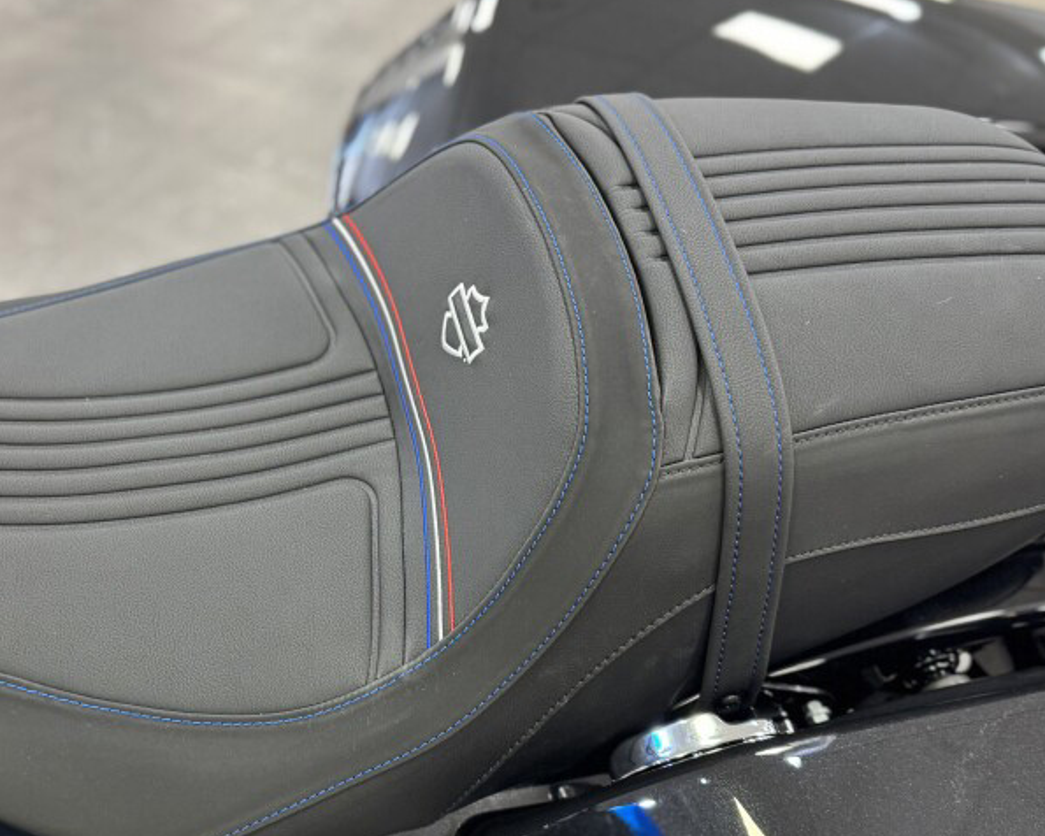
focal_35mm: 42
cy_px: 508
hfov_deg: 43.5
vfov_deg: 35.5
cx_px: 401
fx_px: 1299
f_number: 1.78
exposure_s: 1/60
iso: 320
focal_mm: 6.76
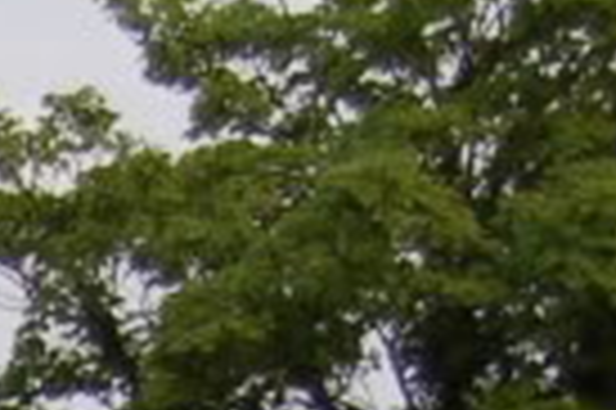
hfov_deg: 5.1
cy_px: 1462
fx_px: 6512
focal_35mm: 381
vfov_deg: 3.5
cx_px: -1254
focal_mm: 34
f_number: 5.6
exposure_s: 1/125
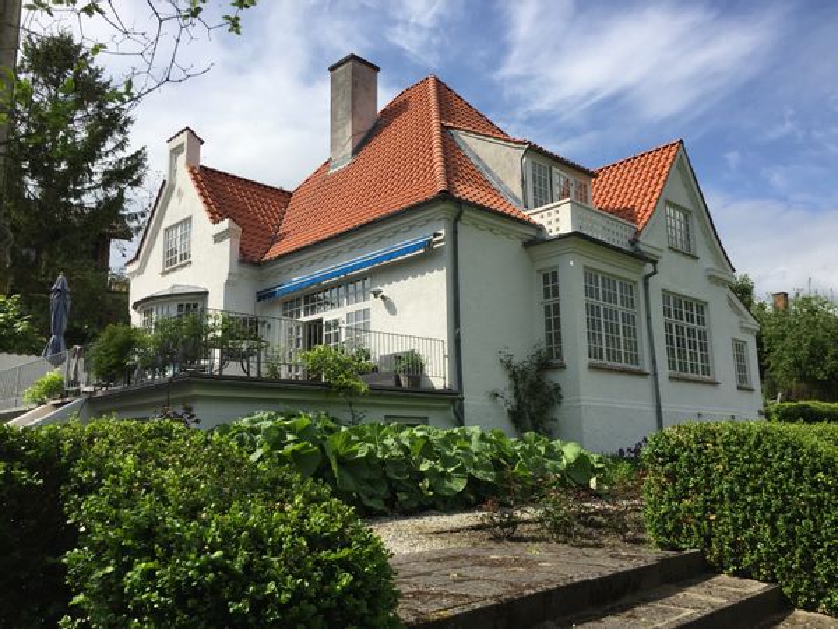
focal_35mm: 29
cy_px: 314
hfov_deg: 61.7
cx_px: 419
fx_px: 702
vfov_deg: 48.2
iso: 32
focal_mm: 4.15
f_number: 2.2
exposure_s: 1/3300
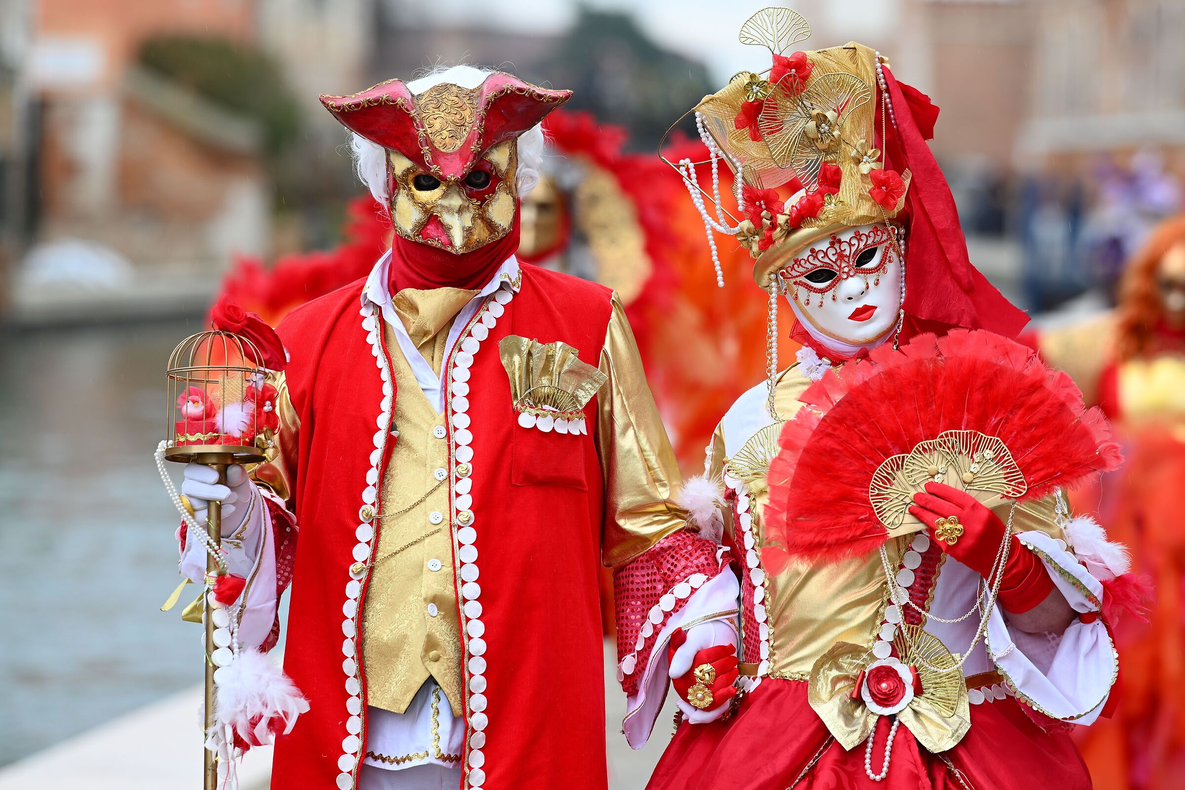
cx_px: 592
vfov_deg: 10.2
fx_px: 4443
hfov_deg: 15.2
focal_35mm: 135
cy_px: 395
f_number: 2.5
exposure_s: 1/320
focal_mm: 135
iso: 64
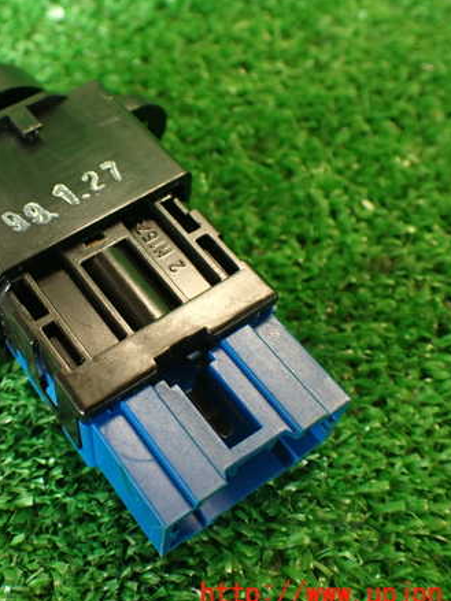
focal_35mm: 41
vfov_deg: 45.8
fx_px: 713
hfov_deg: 34.2
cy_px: 304
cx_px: 99
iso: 250
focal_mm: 5.4
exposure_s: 1/30
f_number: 2.3
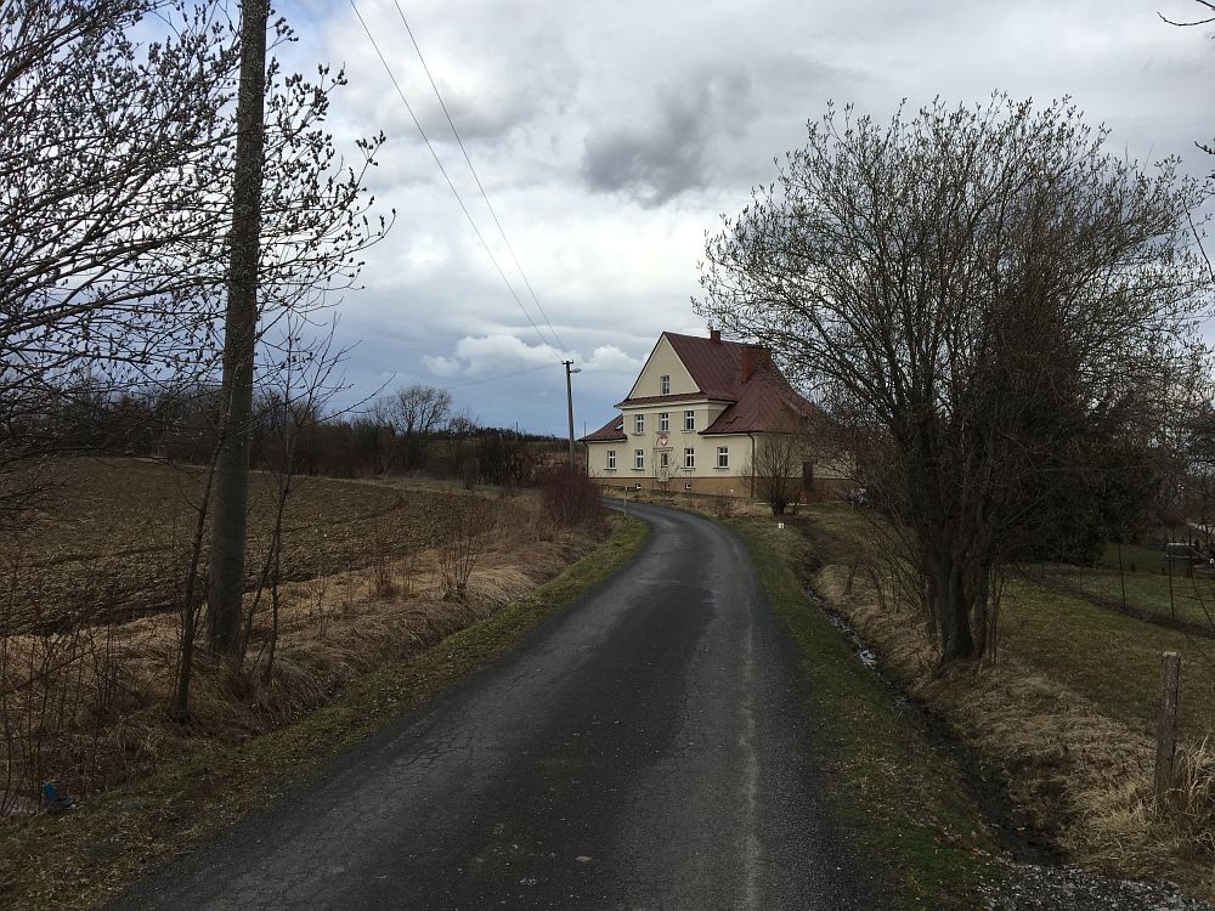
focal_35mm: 29
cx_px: 608
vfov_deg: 48.2
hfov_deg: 61.7
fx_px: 1018
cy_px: 456
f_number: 2.2
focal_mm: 4.15
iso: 25
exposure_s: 1/1748
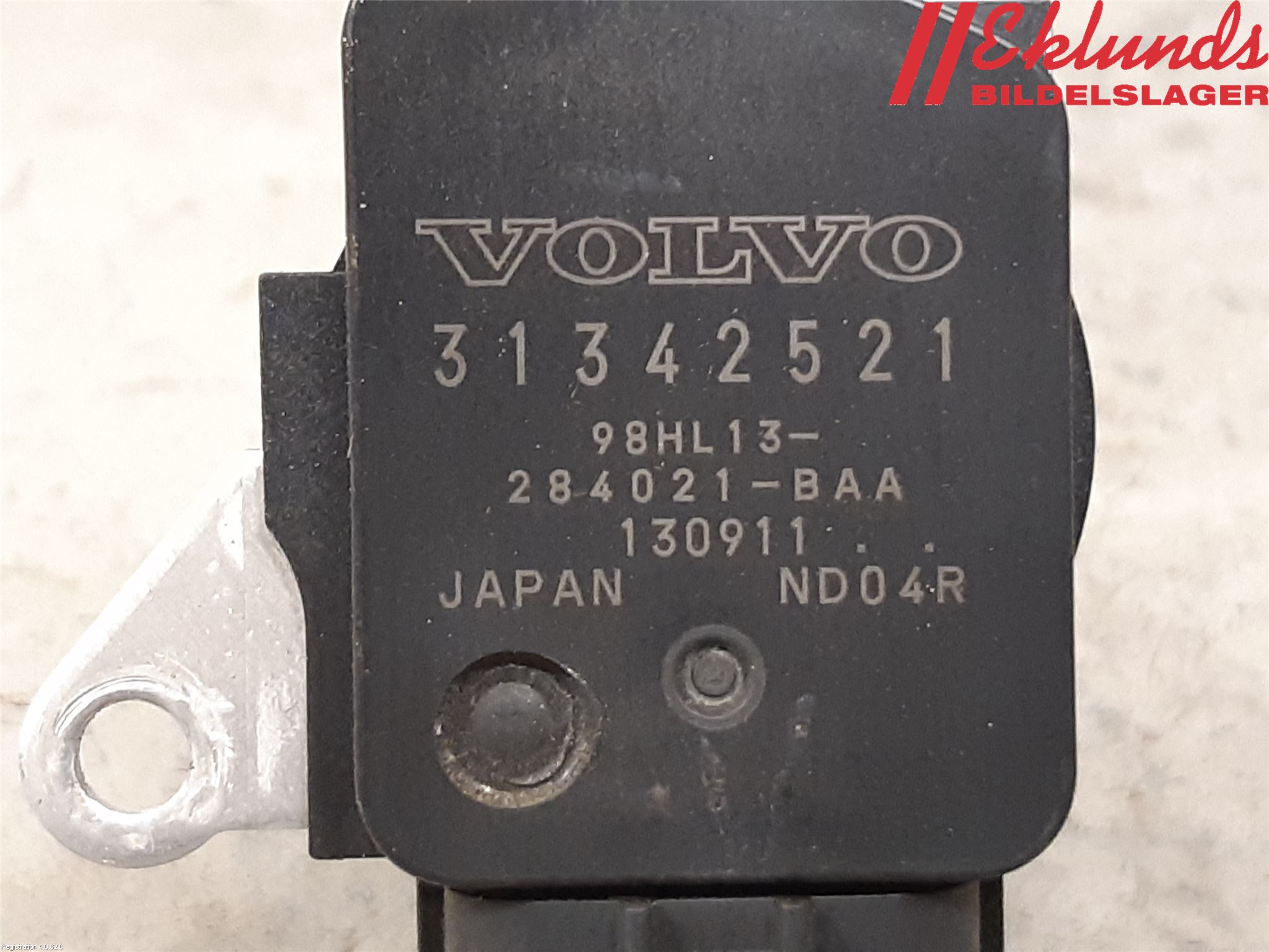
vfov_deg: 53.1
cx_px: 634
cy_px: 476
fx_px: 953
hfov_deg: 67.3
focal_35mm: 26
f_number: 1.7
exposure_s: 1/25
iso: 250
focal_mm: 3.93
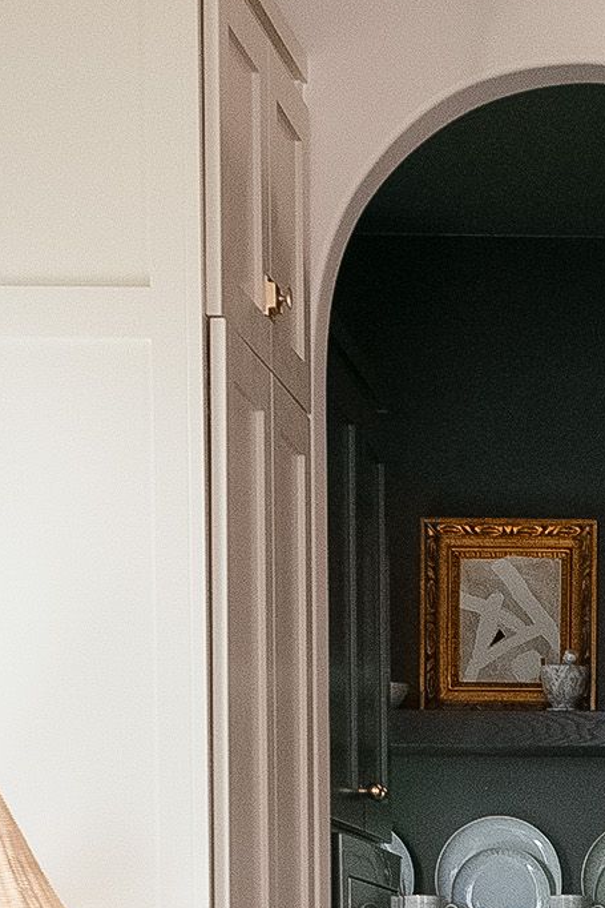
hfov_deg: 10.2
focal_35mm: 132
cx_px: 806
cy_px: 1221
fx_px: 3326
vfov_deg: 14.8
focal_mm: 36
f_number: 6.3
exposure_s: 1/200
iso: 2000
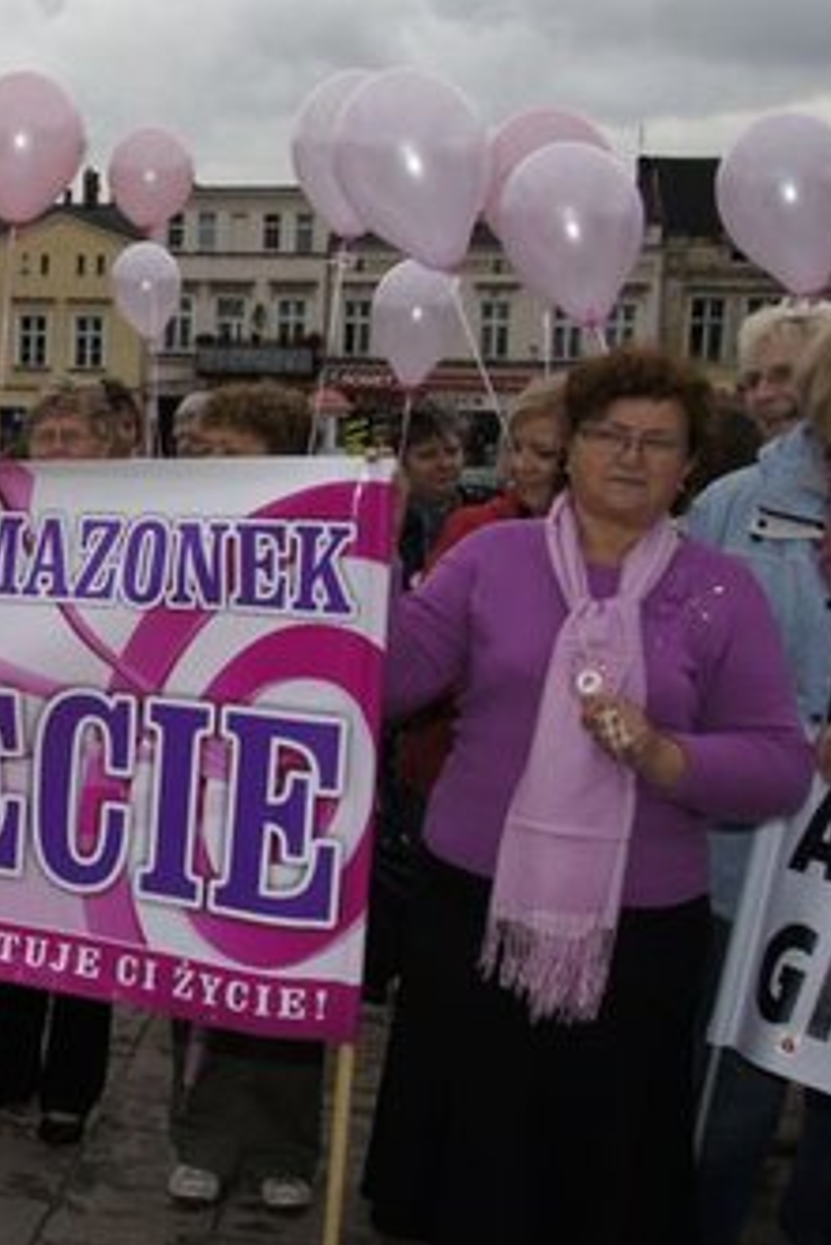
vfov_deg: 39.6
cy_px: 568
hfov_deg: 23.6
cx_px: -267
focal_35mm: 50
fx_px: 1729
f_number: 13
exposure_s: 1/160
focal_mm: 17
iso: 200
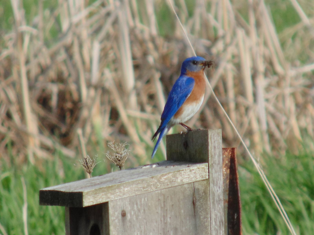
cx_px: 157
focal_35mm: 580
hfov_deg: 3.4
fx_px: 5261
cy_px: 118
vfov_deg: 2.6
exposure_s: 1/400
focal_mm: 104
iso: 80
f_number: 5.9
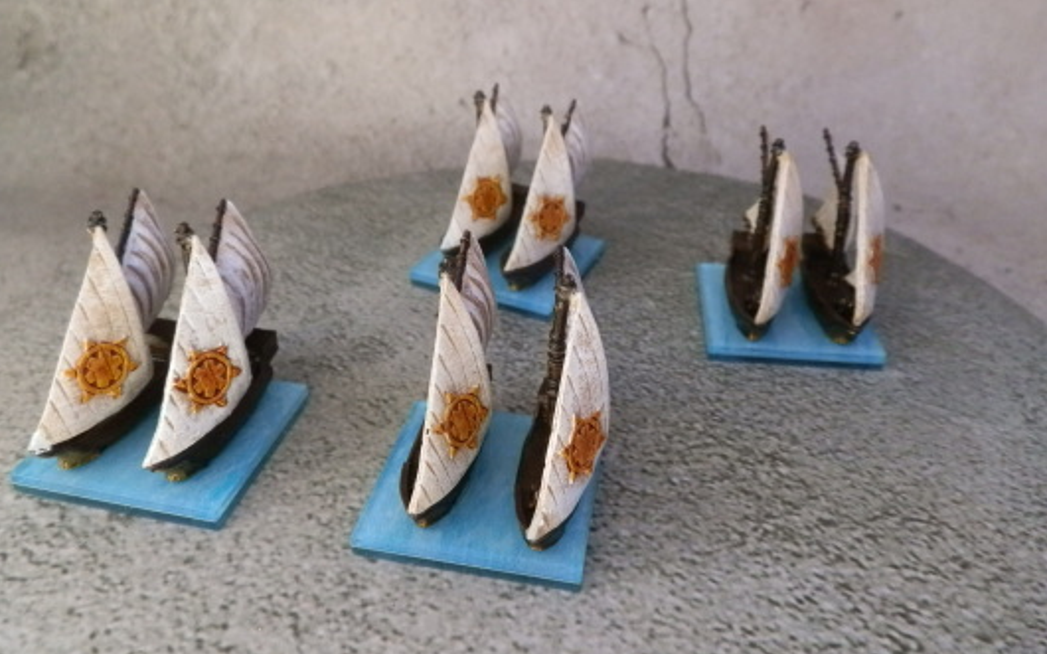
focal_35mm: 30
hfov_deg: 62.9
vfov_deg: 41.7
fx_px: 856
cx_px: 524
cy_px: 269
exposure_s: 1/160
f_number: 3.1
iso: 400
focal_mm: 5
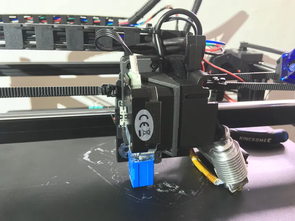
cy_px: 109
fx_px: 256
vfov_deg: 46.8
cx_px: 145
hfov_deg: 60.0
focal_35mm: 30
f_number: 2.2
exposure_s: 1/20
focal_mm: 4.15
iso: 200
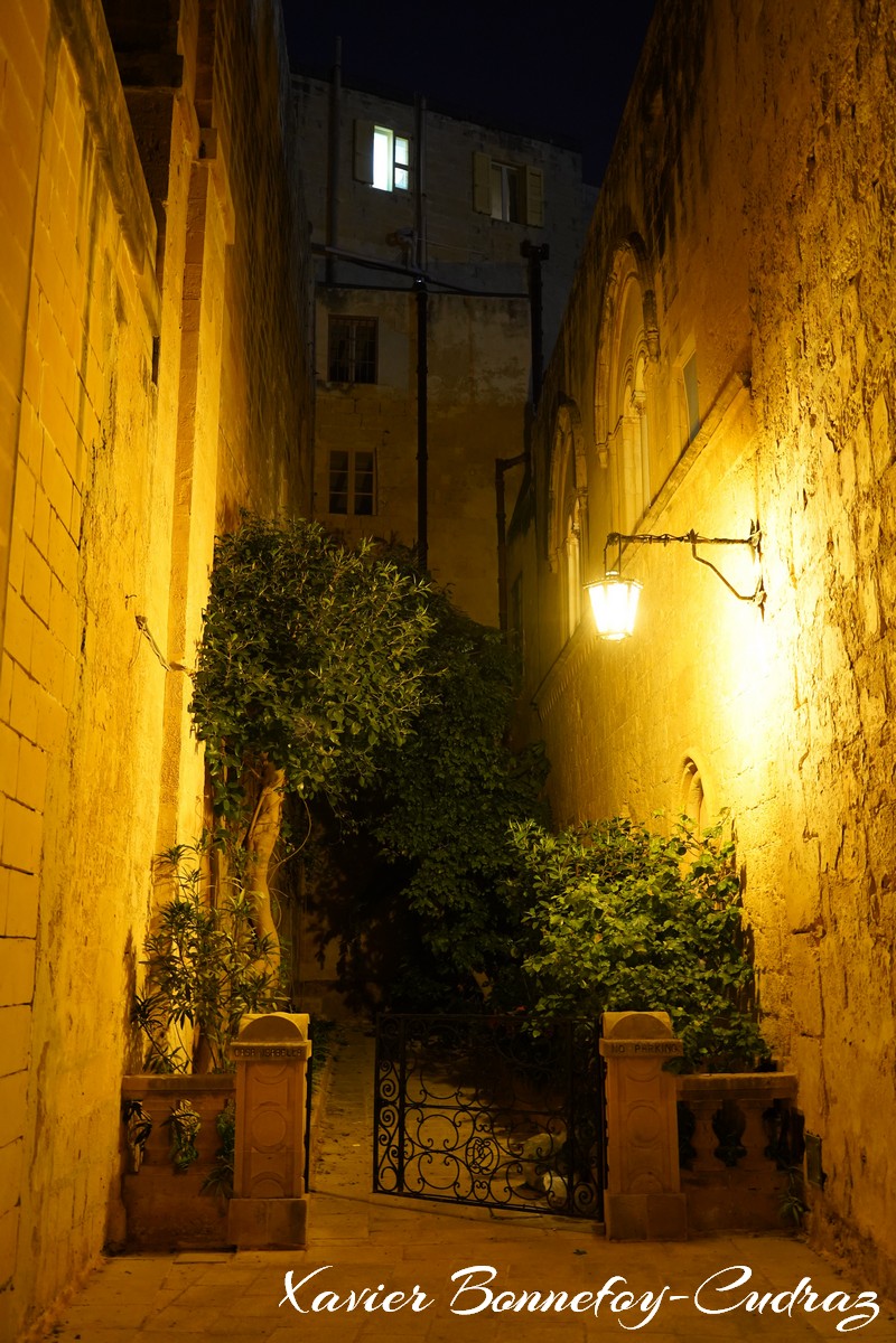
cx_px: 448
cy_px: 672
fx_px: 1344
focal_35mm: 36
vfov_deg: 53.1
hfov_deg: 36.9
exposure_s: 1/5
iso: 3200
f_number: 2.8
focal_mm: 36
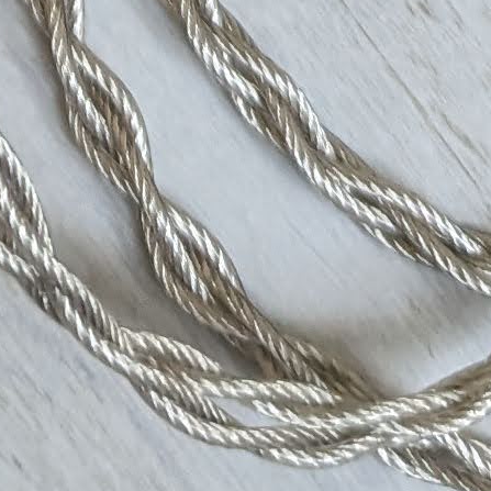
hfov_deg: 8.8
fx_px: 3113
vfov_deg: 7.6
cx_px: -194
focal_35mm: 194
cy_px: -1116
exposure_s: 1/61.2
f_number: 1.85
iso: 320
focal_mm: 6.81
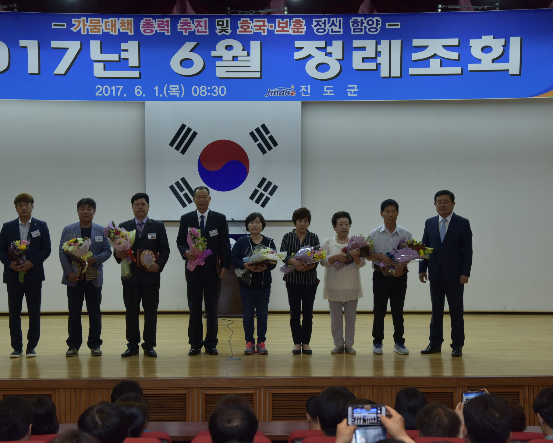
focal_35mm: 66
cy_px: 222
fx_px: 1080
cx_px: 237
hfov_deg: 28.7
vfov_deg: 23.1
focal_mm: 58
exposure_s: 1/100
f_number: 5
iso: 800
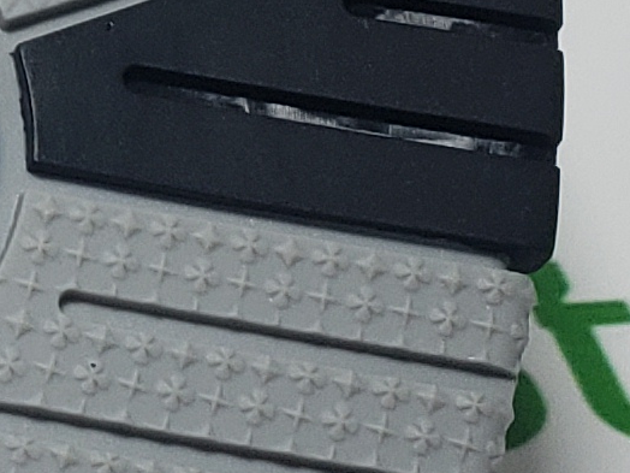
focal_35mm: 200
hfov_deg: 9.3
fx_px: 3640
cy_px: -34
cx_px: -601
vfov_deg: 7.4
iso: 50
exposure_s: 1/421
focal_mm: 4.3
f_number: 1.5
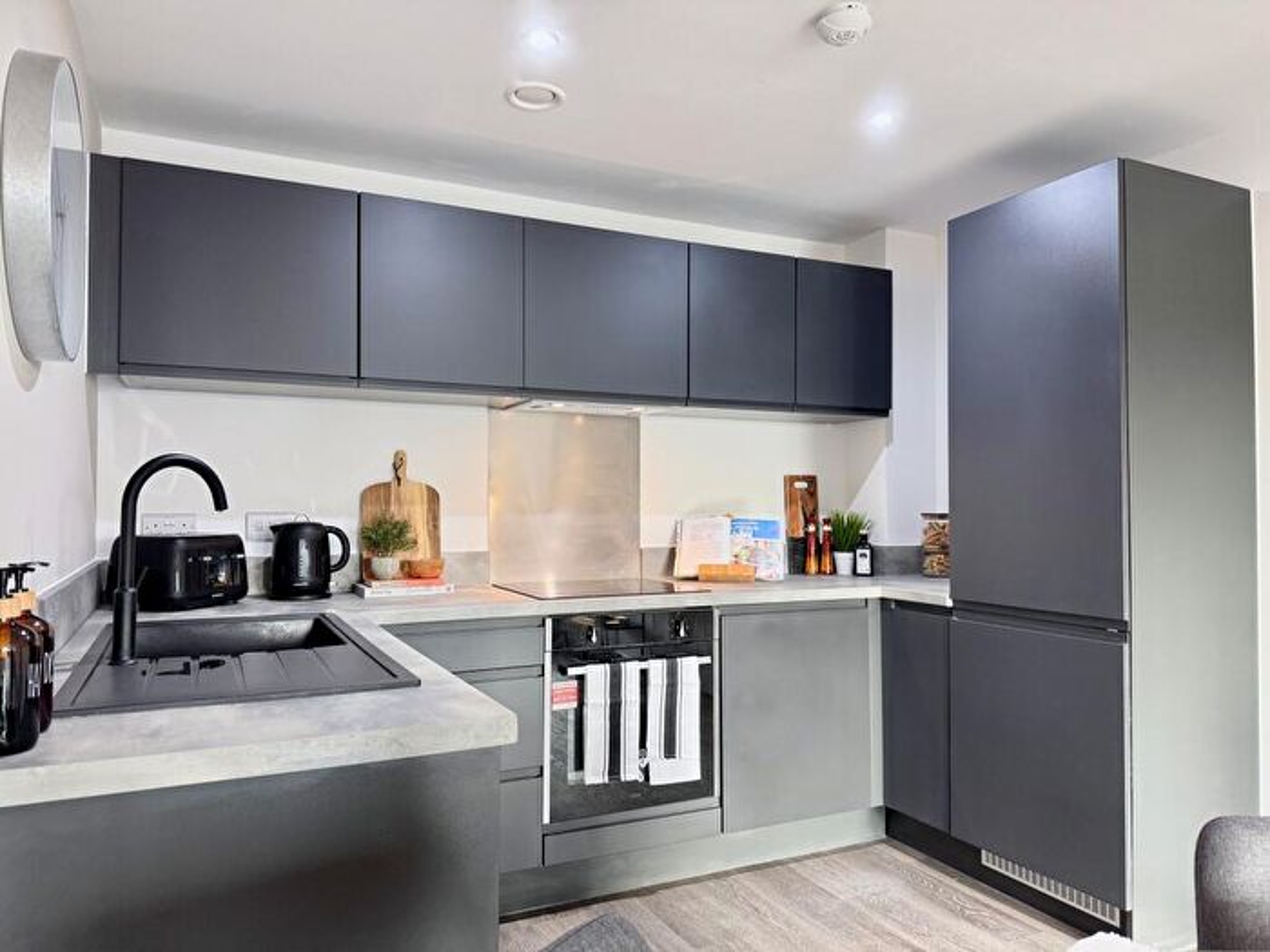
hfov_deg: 71.6
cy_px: 476
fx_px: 881
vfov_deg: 56.8
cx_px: 635
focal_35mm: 24
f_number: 1.78
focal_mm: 6.76
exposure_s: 1/75
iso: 200
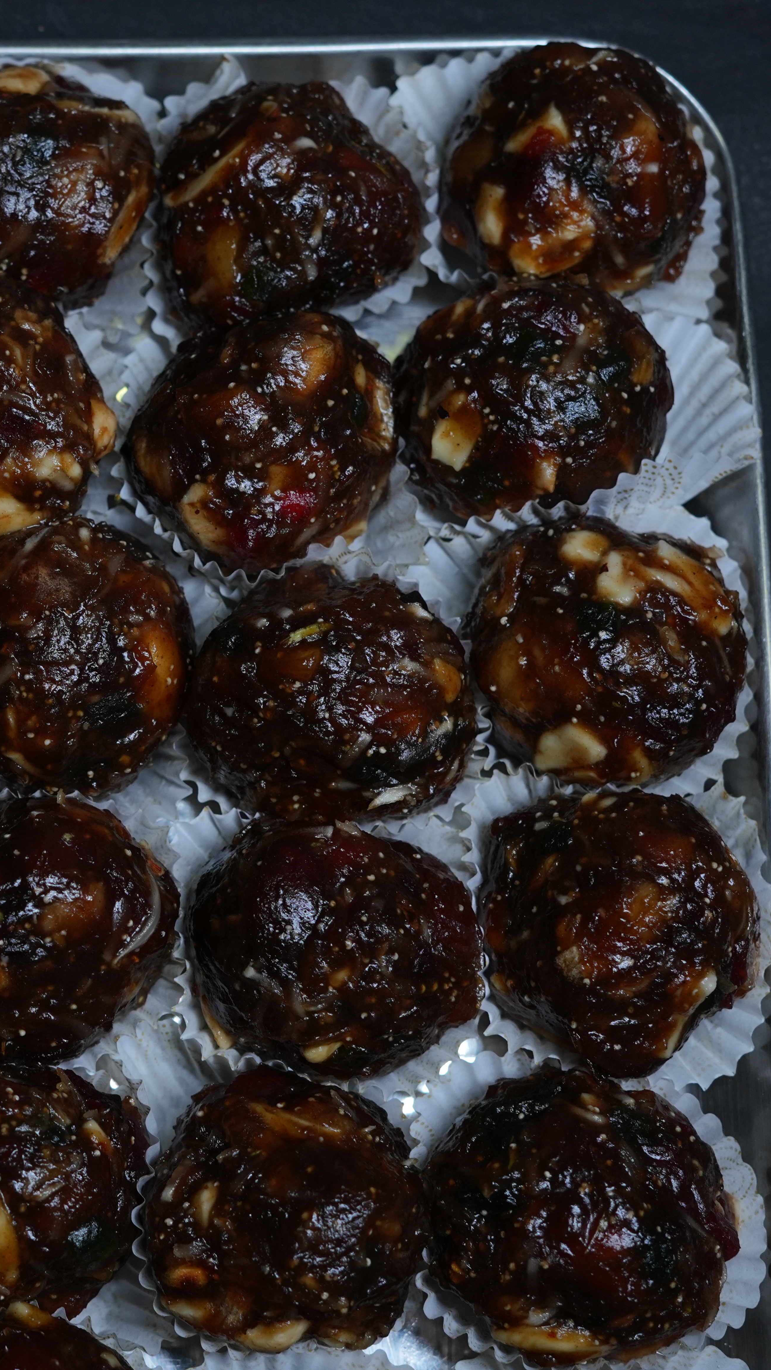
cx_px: -2
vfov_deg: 26.9
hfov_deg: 15.0
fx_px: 2872
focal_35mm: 79
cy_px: 684
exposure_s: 1/125
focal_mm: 50
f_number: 5.6
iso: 400
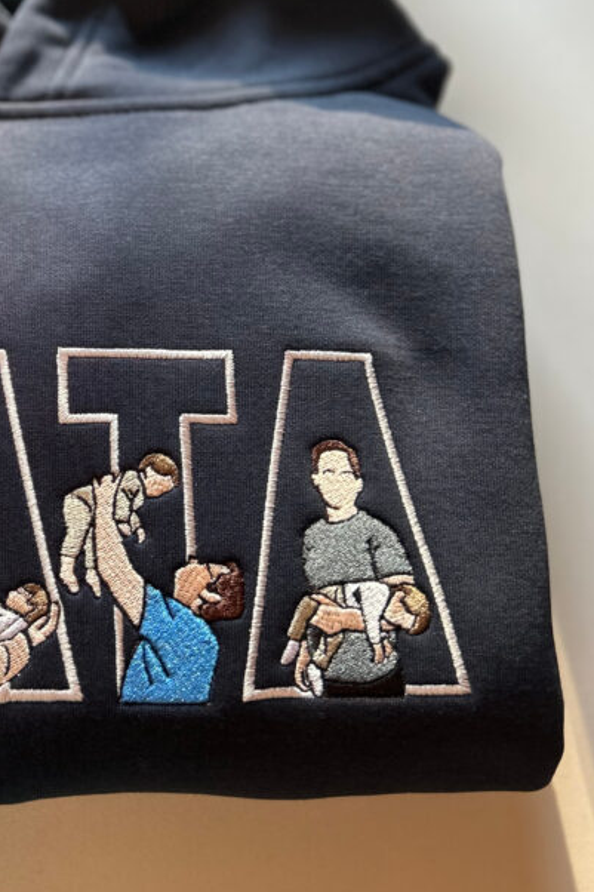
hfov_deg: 27.9
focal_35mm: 46
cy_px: 290
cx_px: 33
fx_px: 1139
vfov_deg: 42.1
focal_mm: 5.7
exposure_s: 1/121
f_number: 1.5
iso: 100
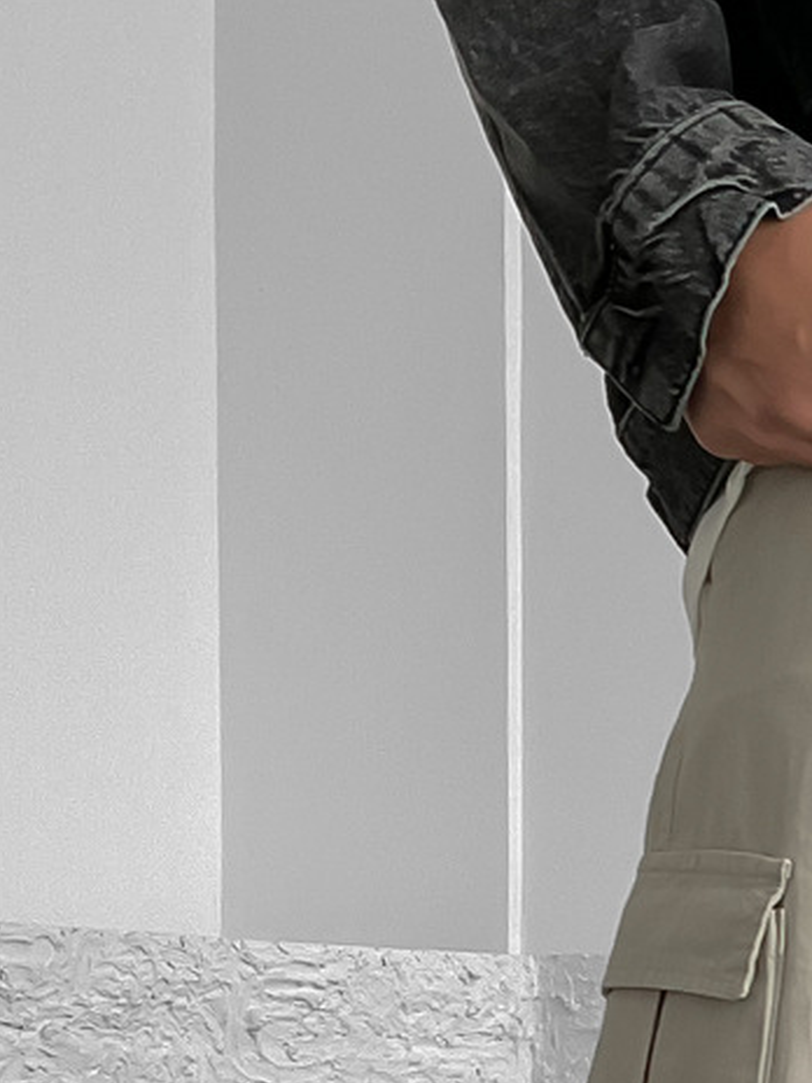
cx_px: 1020
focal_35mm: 100
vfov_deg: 18.7
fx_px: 3128
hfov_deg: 14.3
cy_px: 1263
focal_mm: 3
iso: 64
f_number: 1.8
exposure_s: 1/120
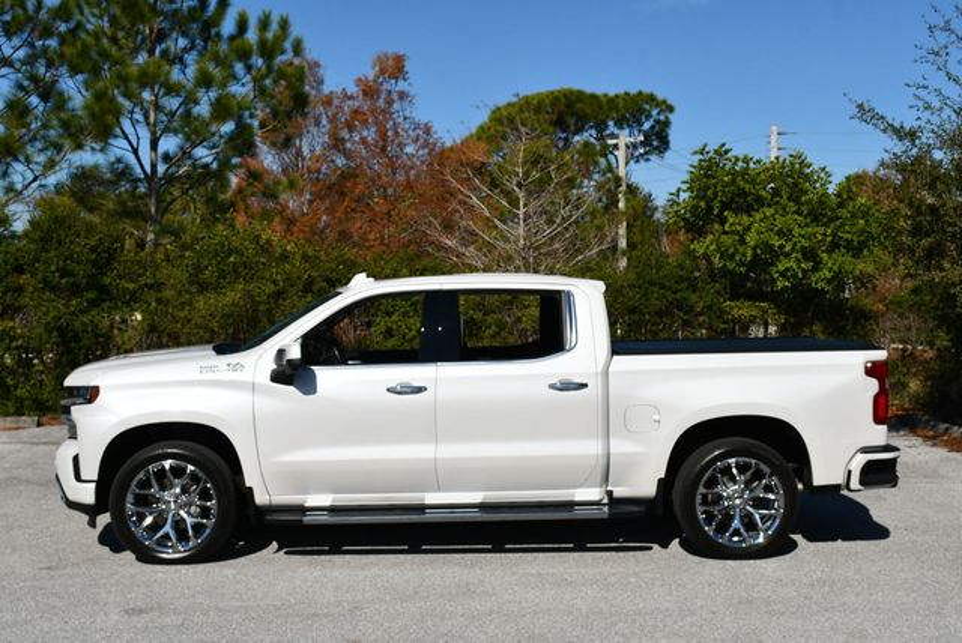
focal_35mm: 52
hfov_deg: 38.2
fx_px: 1391
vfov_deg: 26.0
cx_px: 481
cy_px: 322
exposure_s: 1/400
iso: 100
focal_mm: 26
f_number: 10
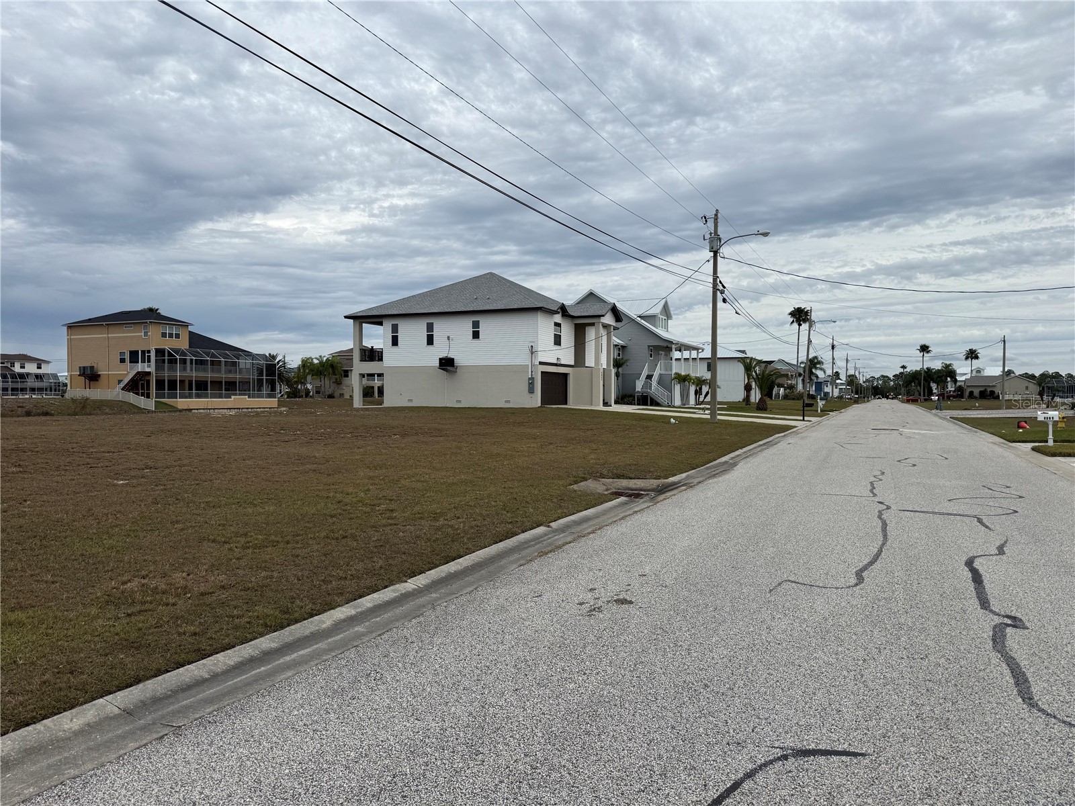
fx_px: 745
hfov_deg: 71.6
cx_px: 538
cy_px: 403
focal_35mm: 24
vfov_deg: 56.8
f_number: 1.78
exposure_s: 1/5319
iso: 80
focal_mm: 6.76
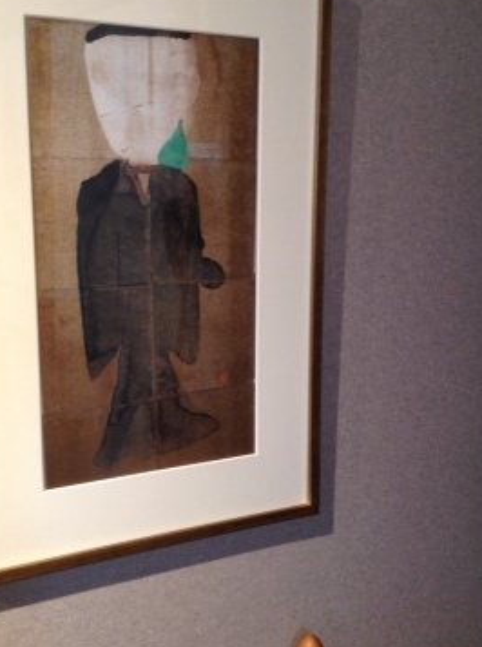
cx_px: 198
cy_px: 353
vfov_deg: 39.0
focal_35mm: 49
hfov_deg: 29.5
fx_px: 914
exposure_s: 1/15
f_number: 2.4
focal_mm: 4.28
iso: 100
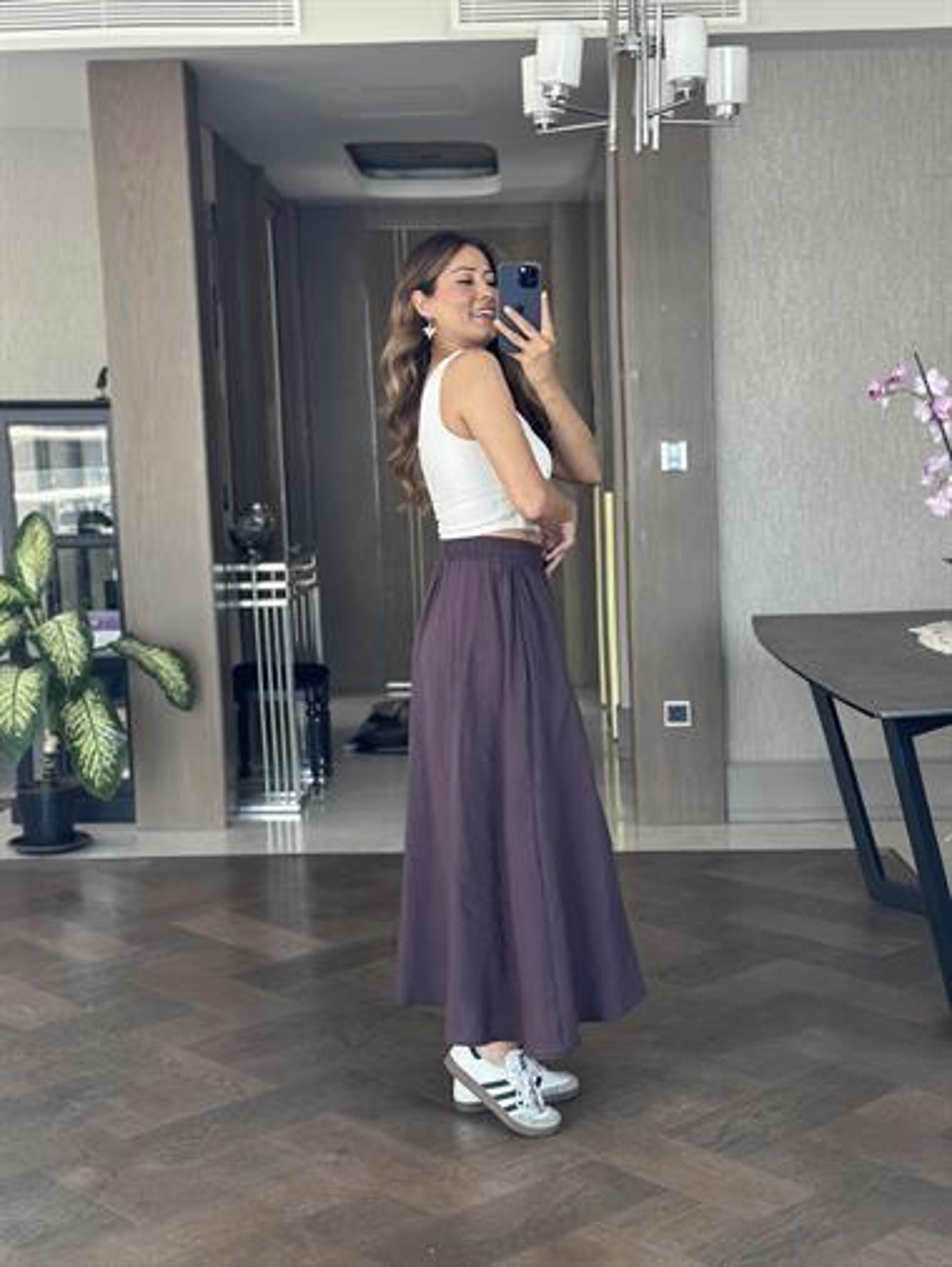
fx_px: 1759
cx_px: 476
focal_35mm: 48
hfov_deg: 30.3
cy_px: 634
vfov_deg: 39.6
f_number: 1.78
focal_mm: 6.86
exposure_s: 1/79
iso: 125
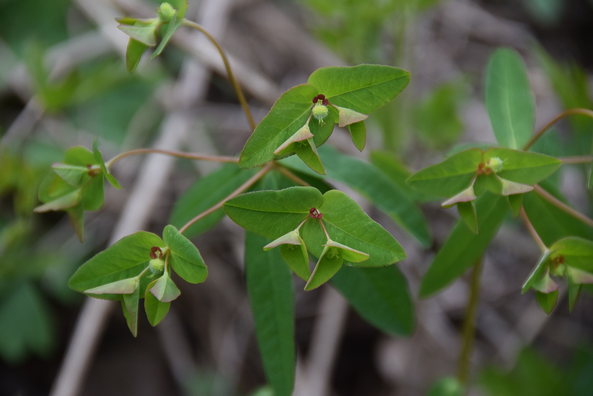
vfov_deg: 4.6
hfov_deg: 6.9
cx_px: 296
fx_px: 4941
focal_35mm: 300
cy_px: 198
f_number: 5.6
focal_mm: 200
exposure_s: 1/640
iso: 800
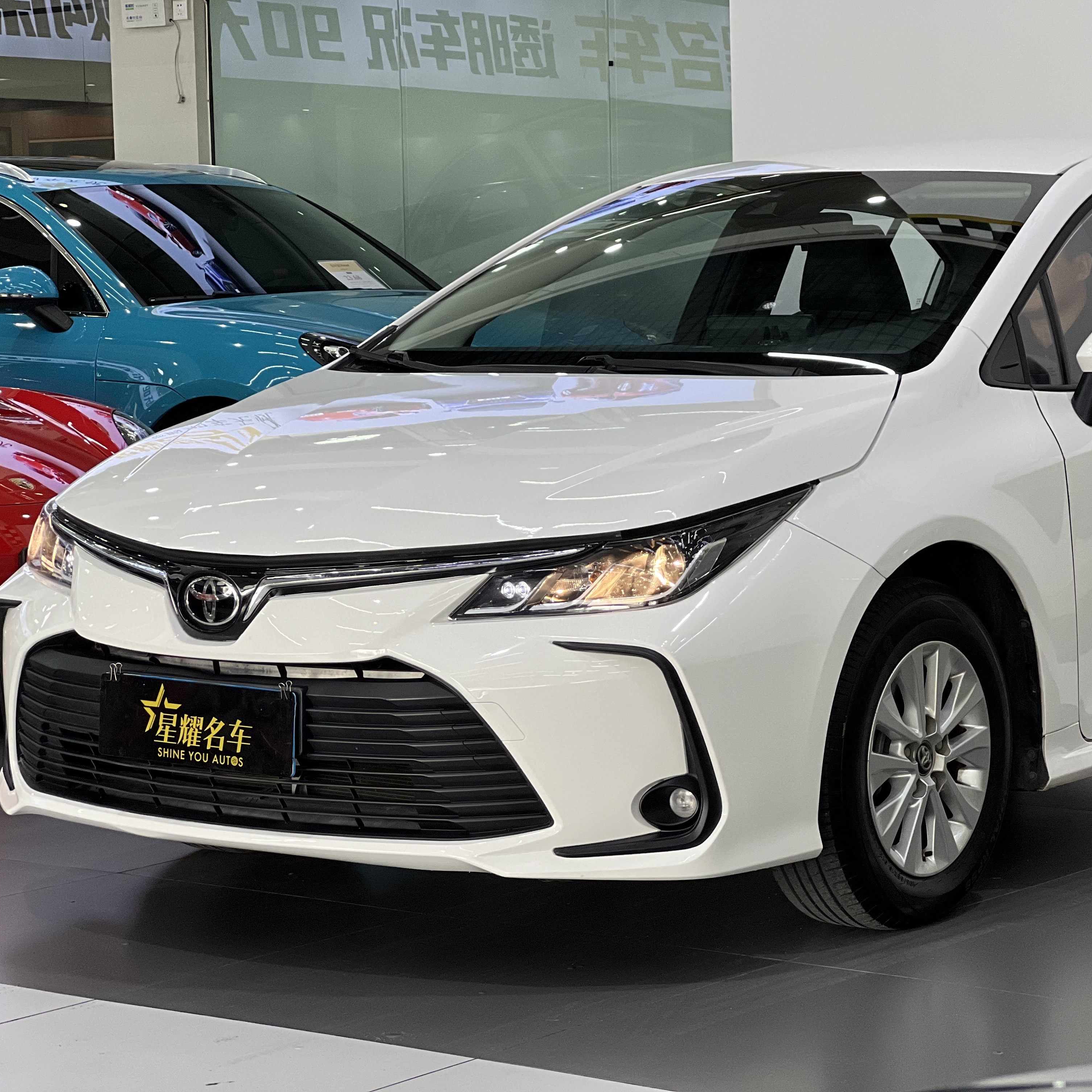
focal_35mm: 91
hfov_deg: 19.1
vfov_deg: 19.1
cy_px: 545
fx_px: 3248
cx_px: 667
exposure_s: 1/100
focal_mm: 9
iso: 160
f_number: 2.8
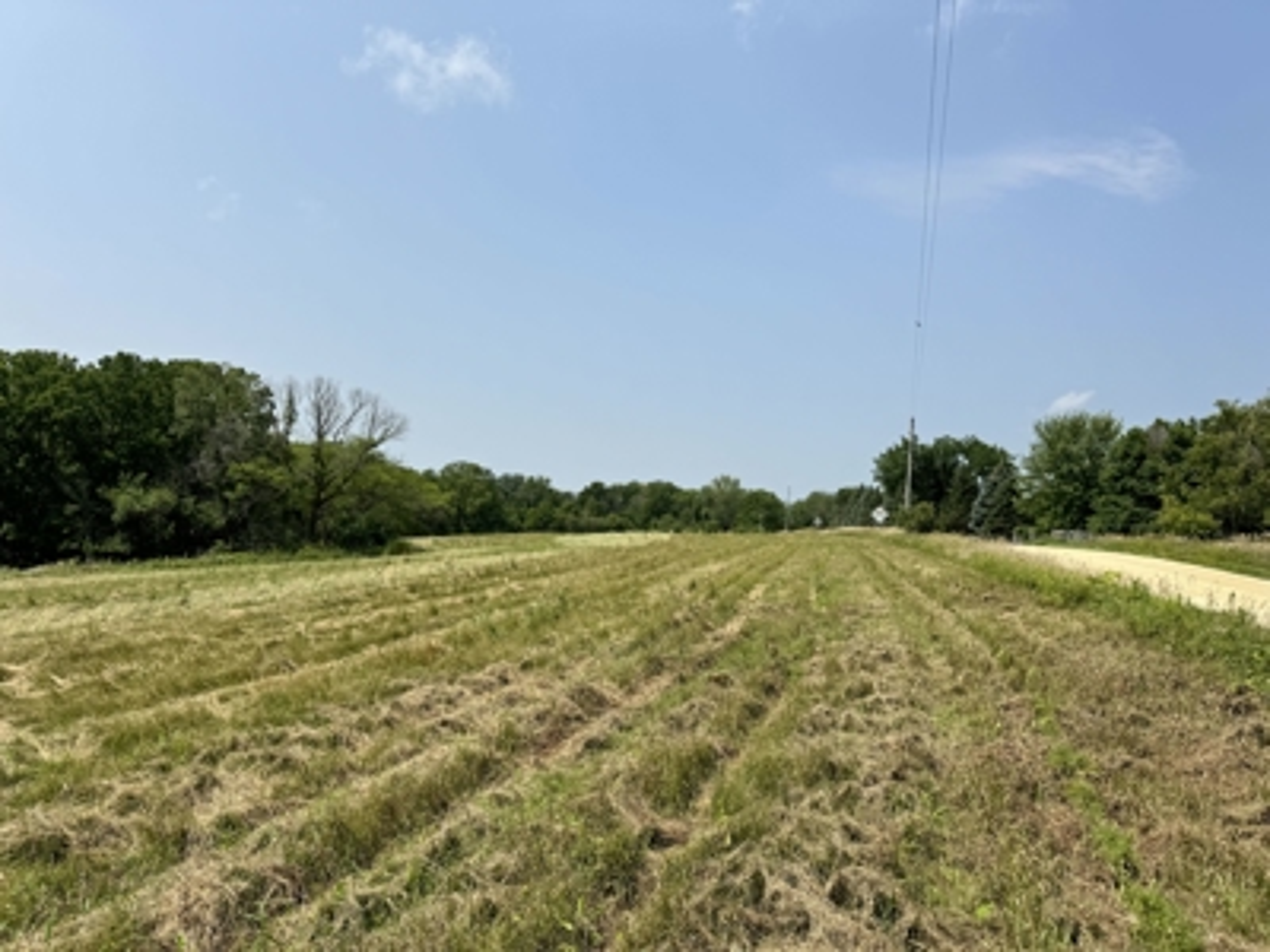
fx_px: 881
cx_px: 635
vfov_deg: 56.8
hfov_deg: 71.6
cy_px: 476
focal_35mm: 24
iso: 80
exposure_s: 1/7092
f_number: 1.78
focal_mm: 6.76
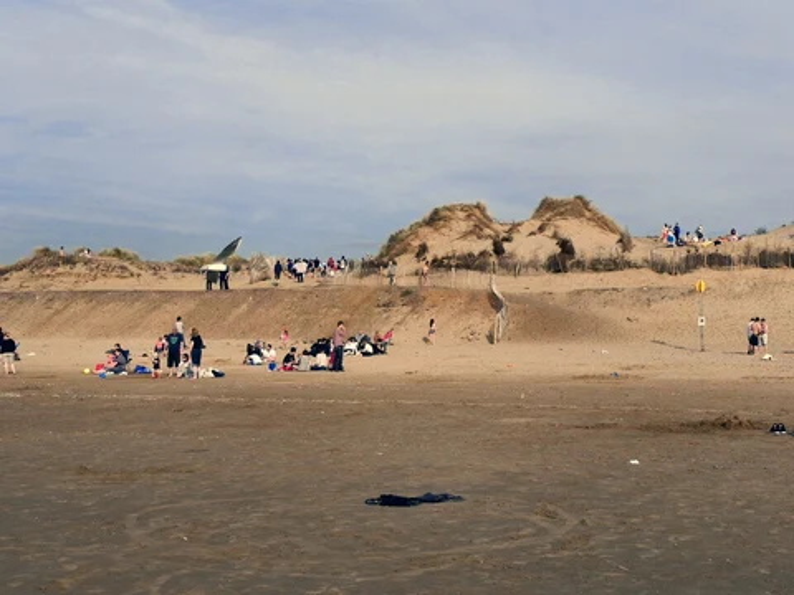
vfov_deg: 25.2
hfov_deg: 33.2
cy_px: 298
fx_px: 1330
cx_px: 397
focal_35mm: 58
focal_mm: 10.3
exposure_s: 1/769
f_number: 6.3
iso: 160
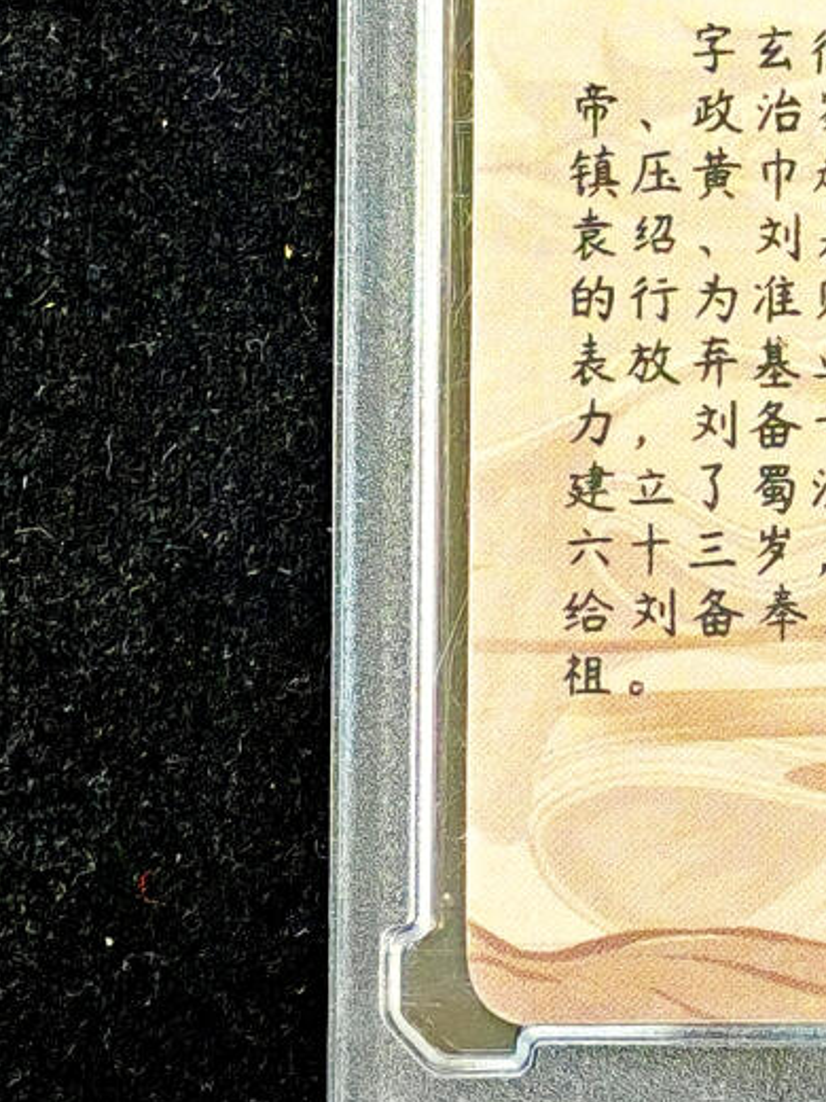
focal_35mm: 308
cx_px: 1307
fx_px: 9799
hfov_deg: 4.8
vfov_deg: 6.4
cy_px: -100
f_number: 2.4
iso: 250
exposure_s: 1/33
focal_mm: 8.67
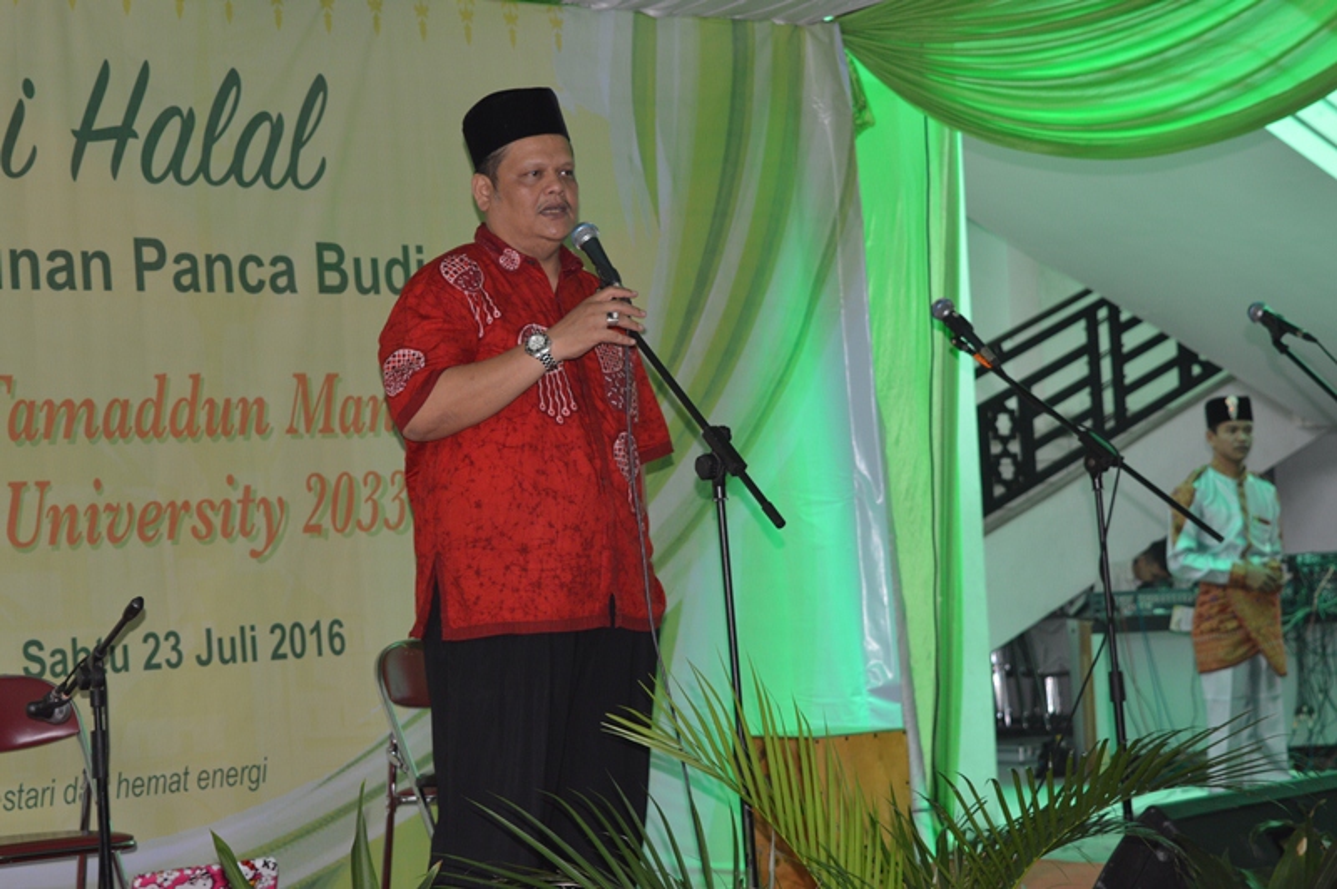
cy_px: 444
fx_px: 2783
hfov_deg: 27.0
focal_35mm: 75
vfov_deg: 18.2
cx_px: 668
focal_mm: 50
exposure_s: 1/125
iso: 400
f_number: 5.6
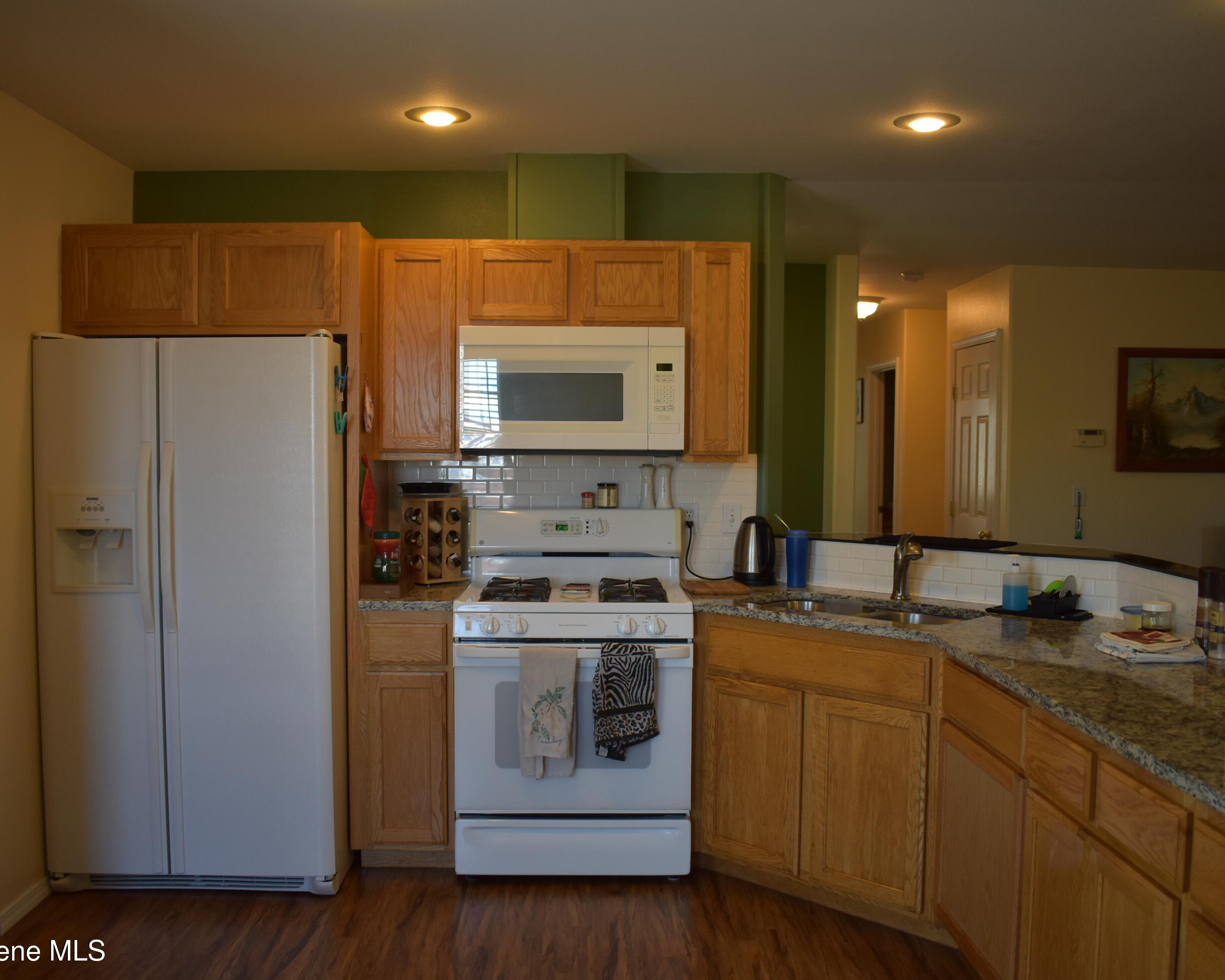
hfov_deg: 57.2
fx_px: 1124
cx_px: 613
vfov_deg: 47.1
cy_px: 497
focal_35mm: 31
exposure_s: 1/100
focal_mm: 18
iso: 400
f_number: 3.5
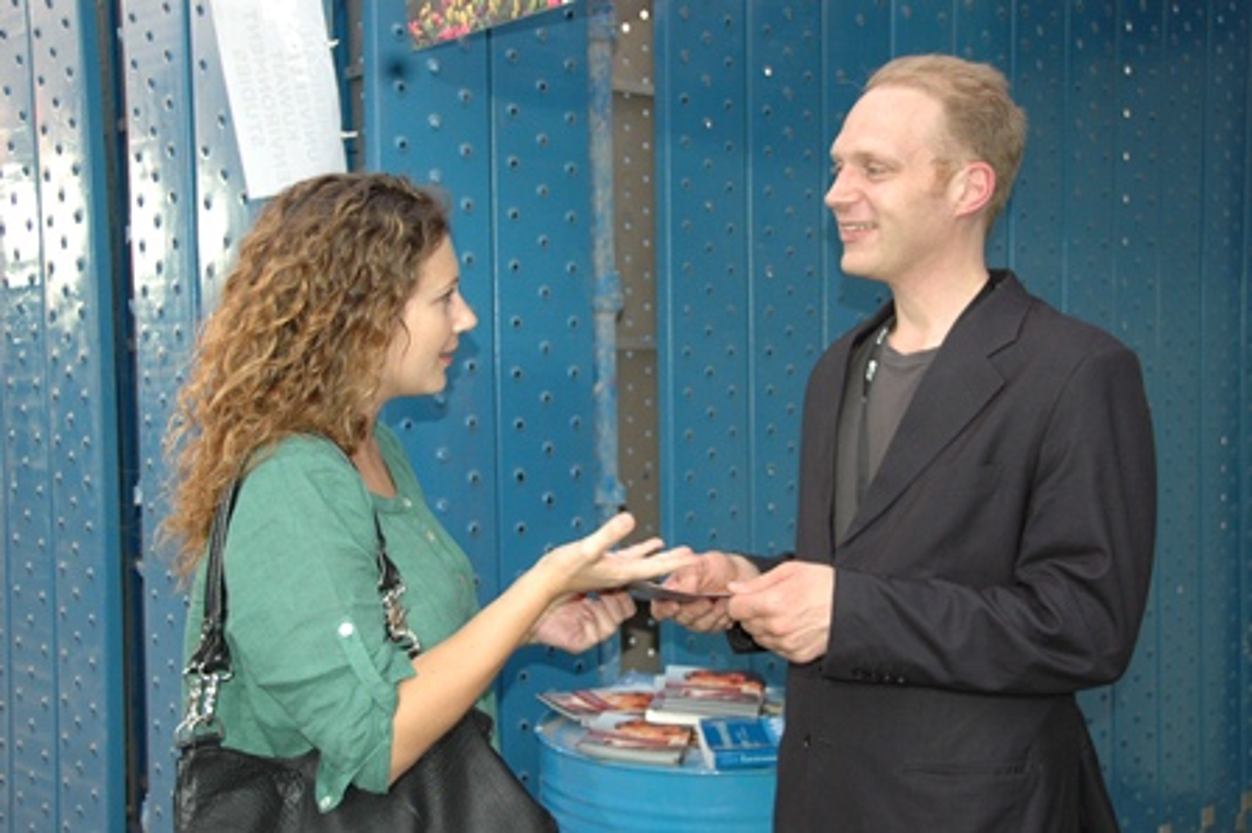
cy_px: 416
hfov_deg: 45.0
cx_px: 626
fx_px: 1512
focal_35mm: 44
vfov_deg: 30.8
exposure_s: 1/60
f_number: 4.2
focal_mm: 29
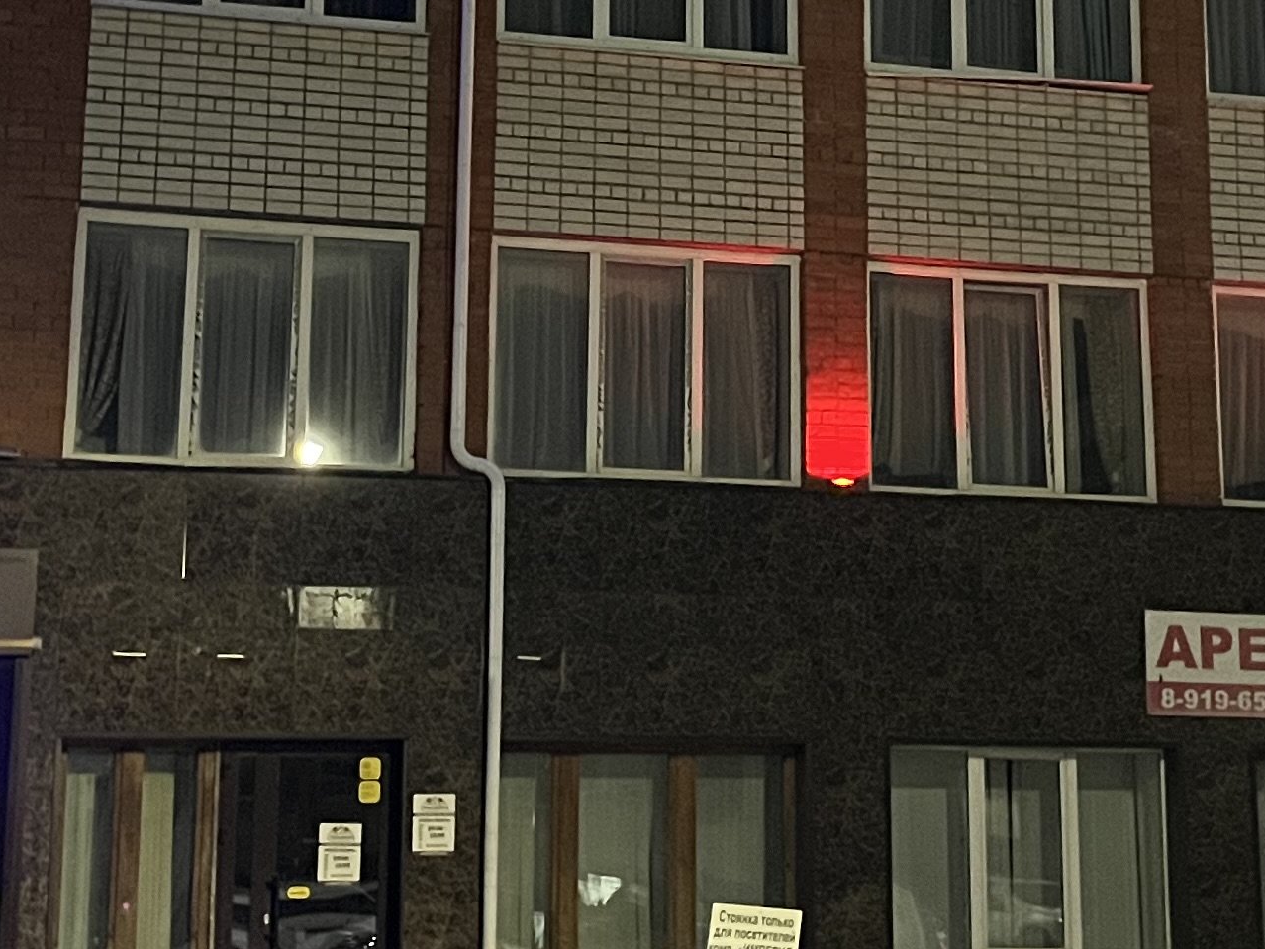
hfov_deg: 23.8
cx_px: 789
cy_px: 150
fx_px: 2997
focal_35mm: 82
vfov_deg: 17.8
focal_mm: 5.1
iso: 800
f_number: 1.6
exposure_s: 1/25
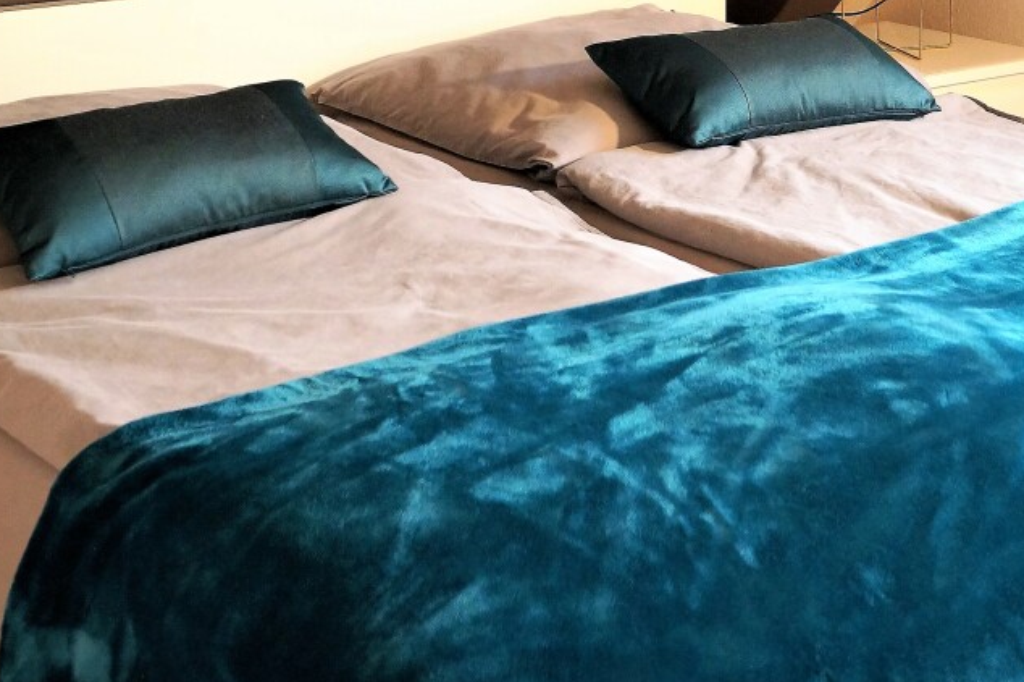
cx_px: 646
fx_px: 2018
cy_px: 2
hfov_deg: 28.4
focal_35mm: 71
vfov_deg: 18.7
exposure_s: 1/160
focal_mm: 20
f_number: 4
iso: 800
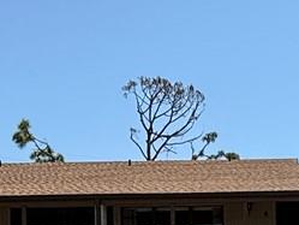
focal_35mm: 90
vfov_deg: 15.2
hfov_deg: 21.1
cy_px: 336
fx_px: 778
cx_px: 288
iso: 50
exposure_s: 1/1698
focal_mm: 2.22
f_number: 2.2
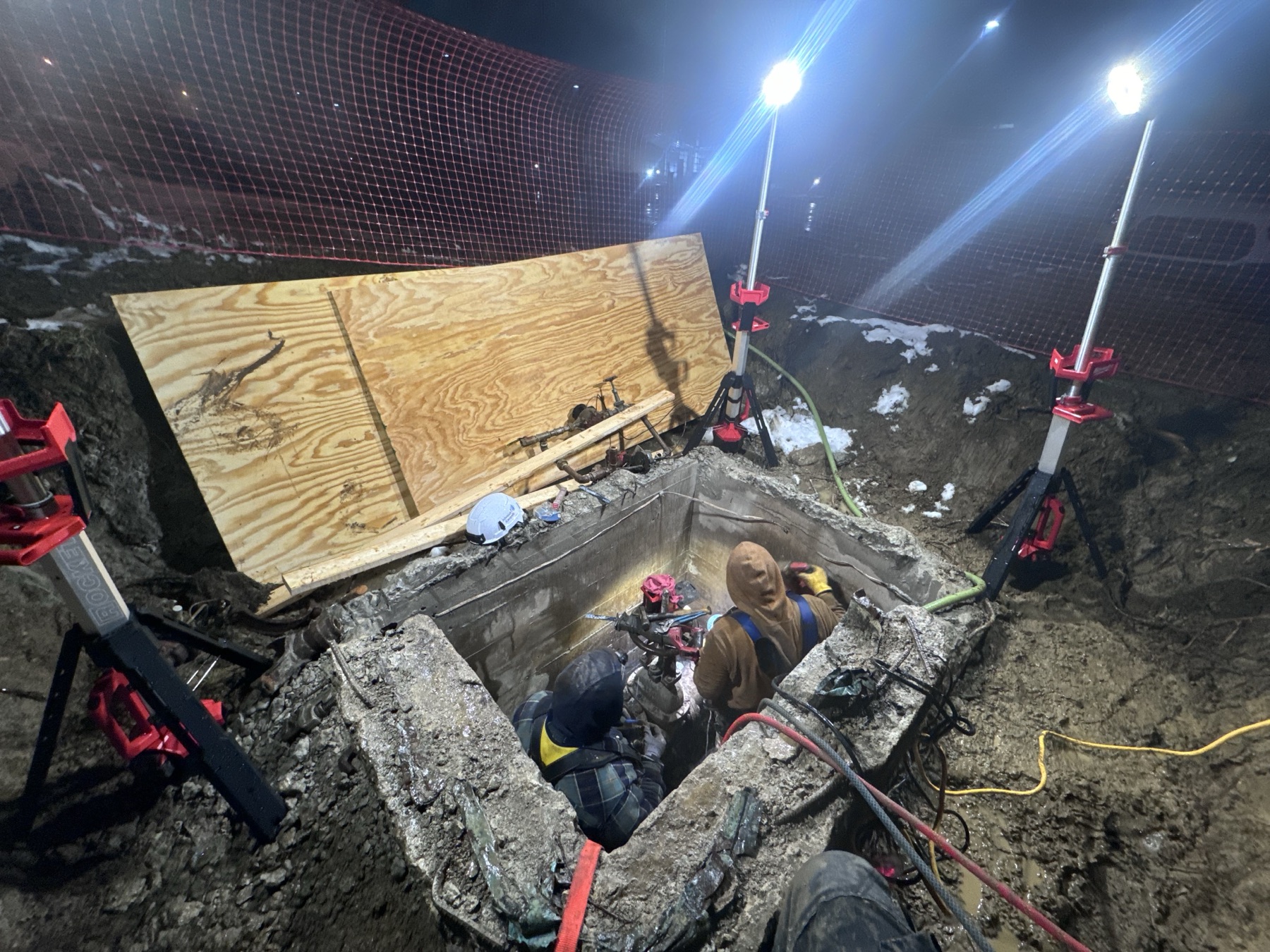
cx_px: 635
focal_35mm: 14
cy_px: 476
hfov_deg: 102.1
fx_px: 514
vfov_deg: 85.7
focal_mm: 2.22
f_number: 2.2
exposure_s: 1/50
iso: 250
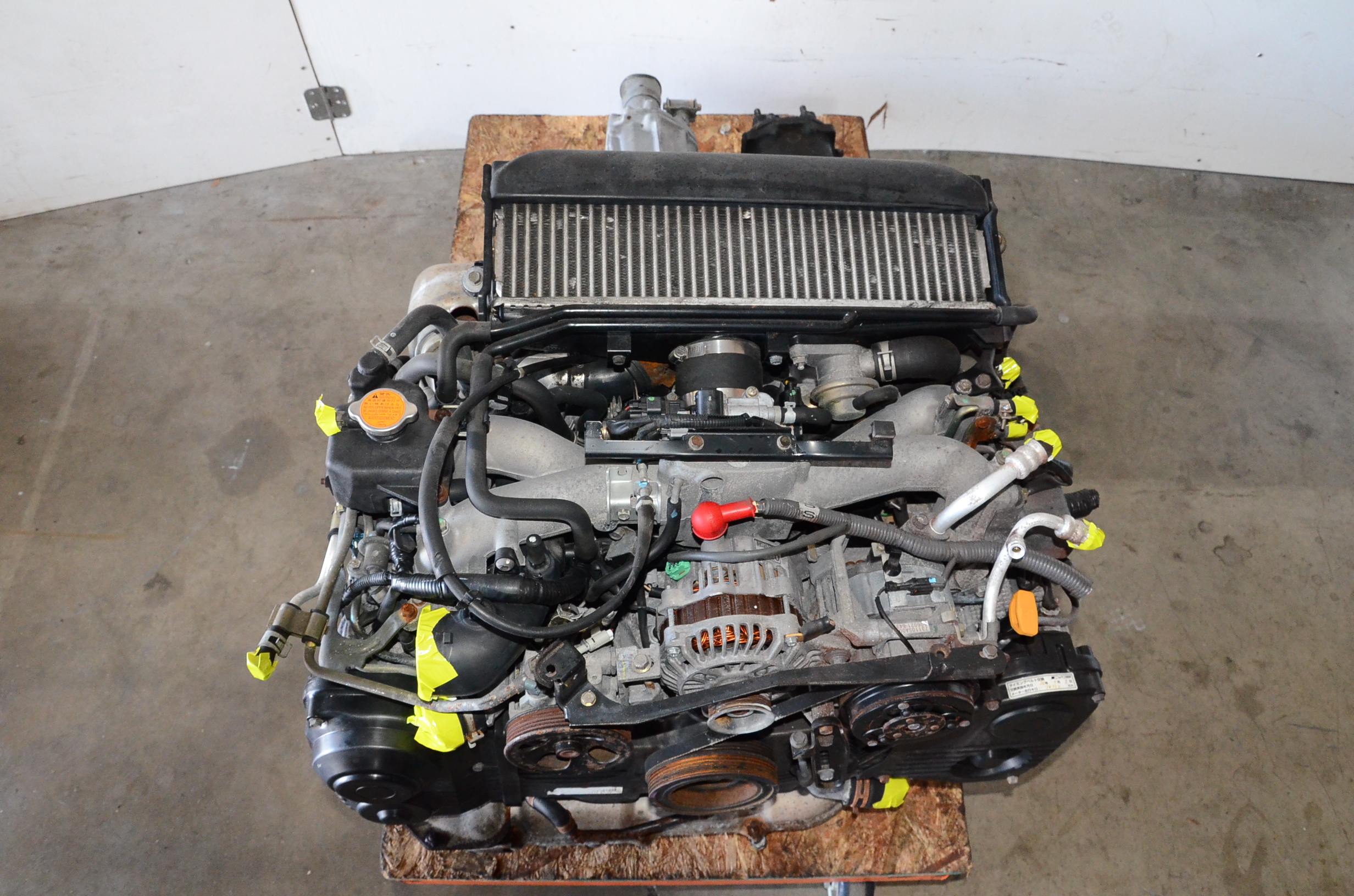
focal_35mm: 27
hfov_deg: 67.5
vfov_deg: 47.7
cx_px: 677
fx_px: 1013
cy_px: 448
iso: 2500
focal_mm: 18
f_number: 7.1
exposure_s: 1/80
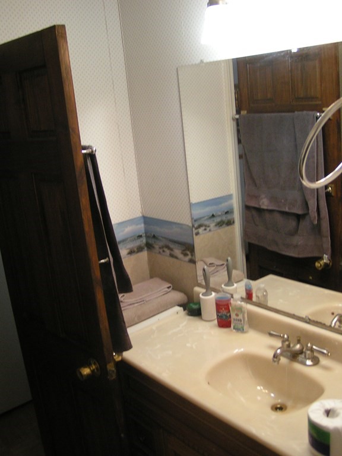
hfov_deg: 37.7
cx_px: 171
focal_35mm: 38
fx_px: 501
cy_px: 228
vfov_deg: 49.0
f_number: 2.8
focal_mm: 5.8
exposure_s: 1/50
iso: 125
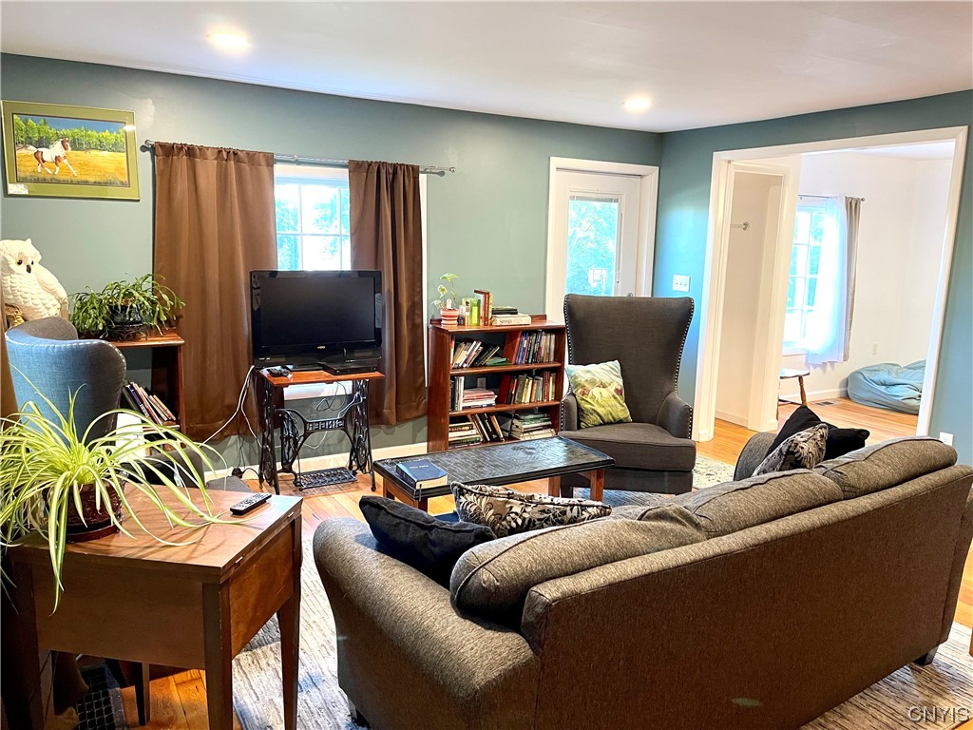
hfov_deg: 67.3
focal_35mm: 26
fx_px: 731
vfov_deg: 53.1
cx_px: 486
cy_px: 365
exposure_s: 1/60
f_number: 1.6
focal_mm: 5.1
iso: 320
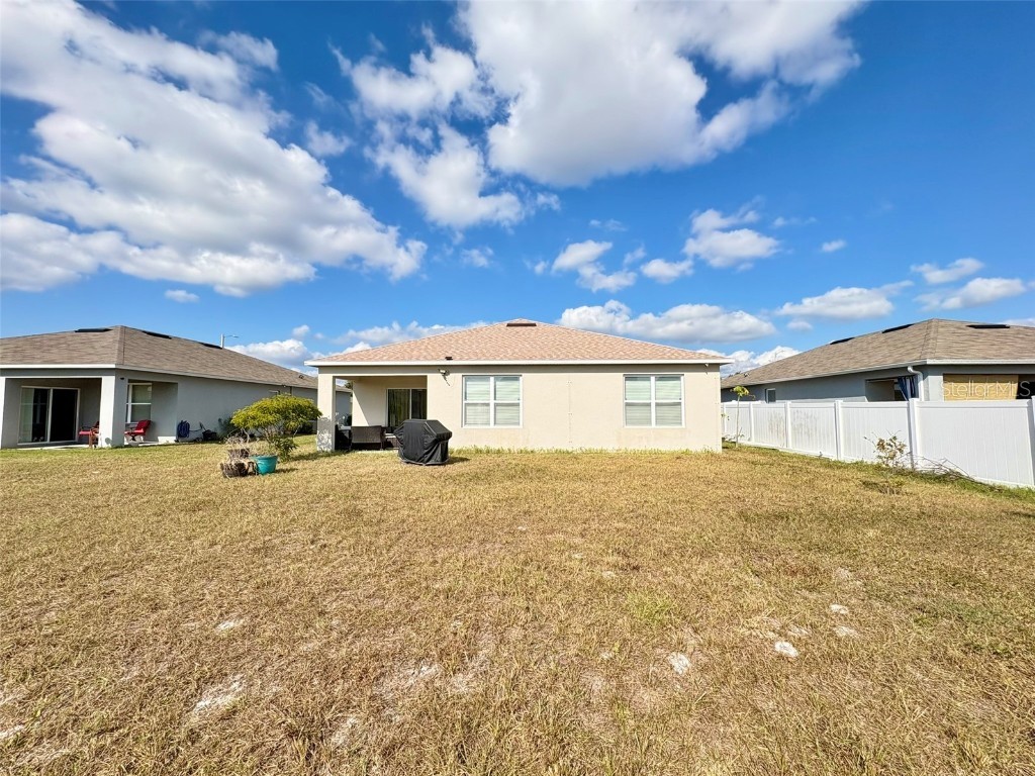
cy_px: 388
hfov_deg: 102.1
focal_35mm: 14
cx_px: 518
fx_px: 419
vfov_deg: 85.7
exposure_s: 1/1536
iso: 40
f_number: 2.2
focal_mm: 2.22
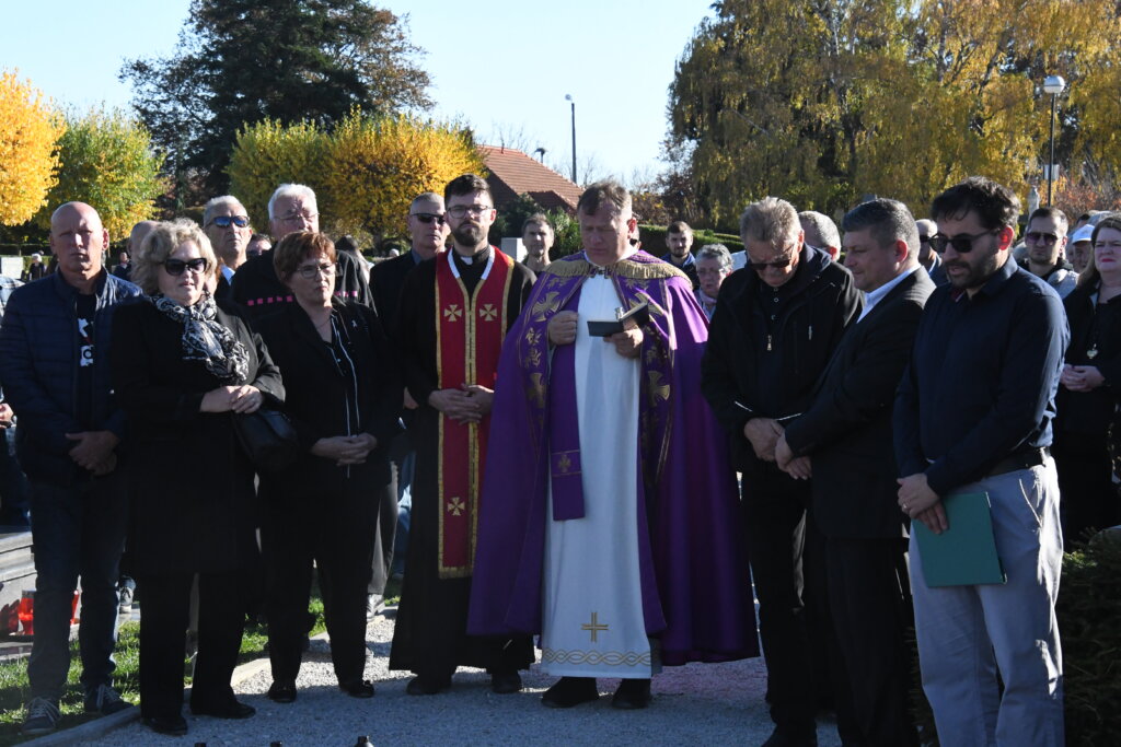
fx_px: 2896
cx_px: 560
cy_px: 374
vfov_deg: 14.7
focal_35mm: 93
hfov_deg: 21.9
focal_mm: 62
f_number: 11
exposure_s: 1/2000
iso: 3200
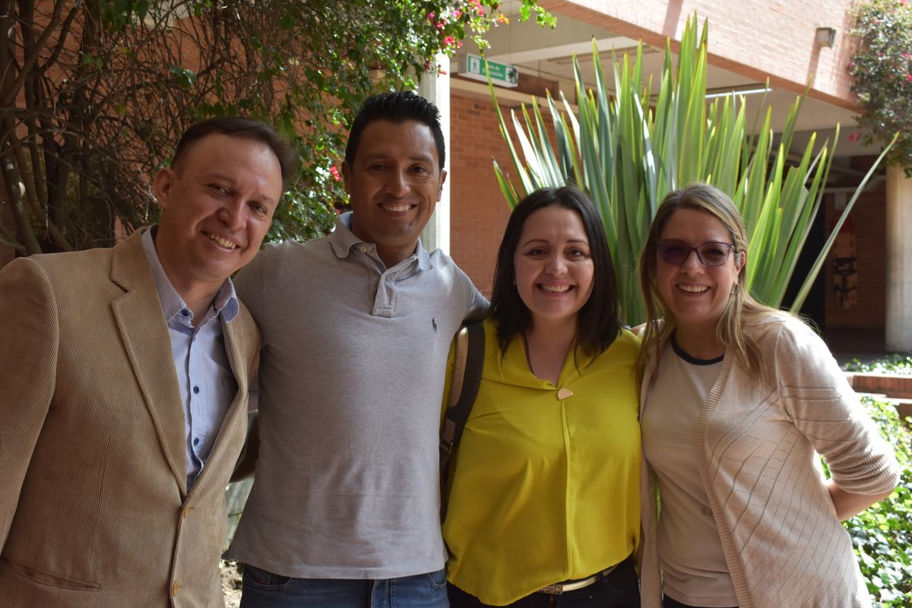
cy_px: 304
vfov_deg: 30.8
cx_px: 456
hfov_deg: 45.0
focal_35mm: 44
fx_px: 1102
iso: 800
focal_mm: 29
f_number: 8
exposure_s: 1/400
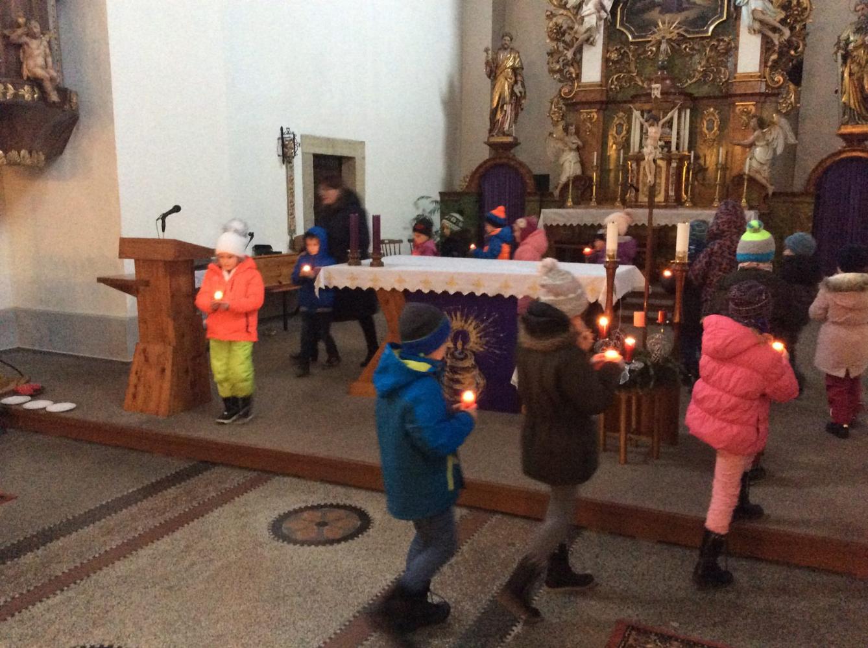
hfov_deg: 56.9
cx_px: 434
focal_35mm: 32
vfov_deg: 44.0
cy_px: 324
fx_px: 801
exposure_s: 1/17
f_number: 2.4
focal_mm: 3.3
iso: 400
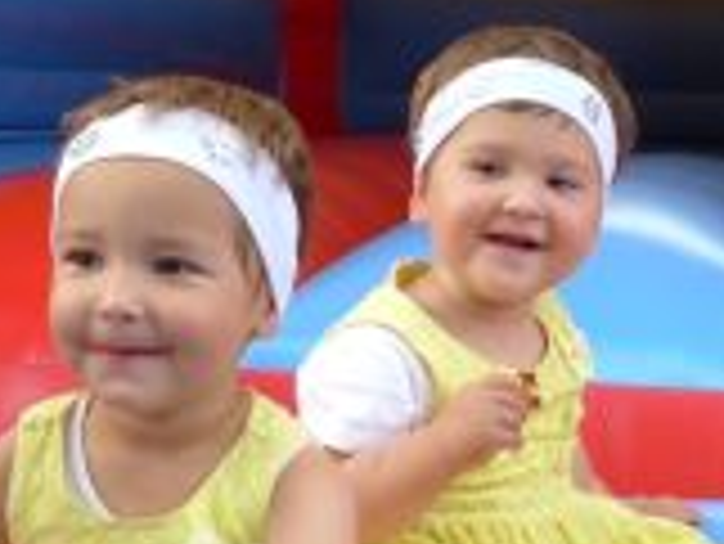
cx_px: 378
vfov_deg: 13.2
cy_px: 261
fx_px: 2344
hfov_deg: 17.6
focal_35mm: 112
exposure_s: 1/100
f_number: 3
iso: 80
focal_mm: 5.4
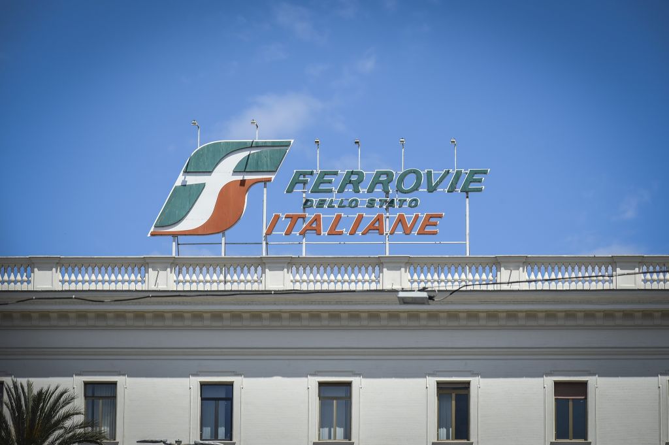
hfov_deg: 12.1
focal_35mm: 170
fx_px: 3157
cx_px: 334
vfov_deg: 8.1
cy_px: 222
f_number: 7.1
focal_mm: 170
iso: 100
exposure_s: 1/400
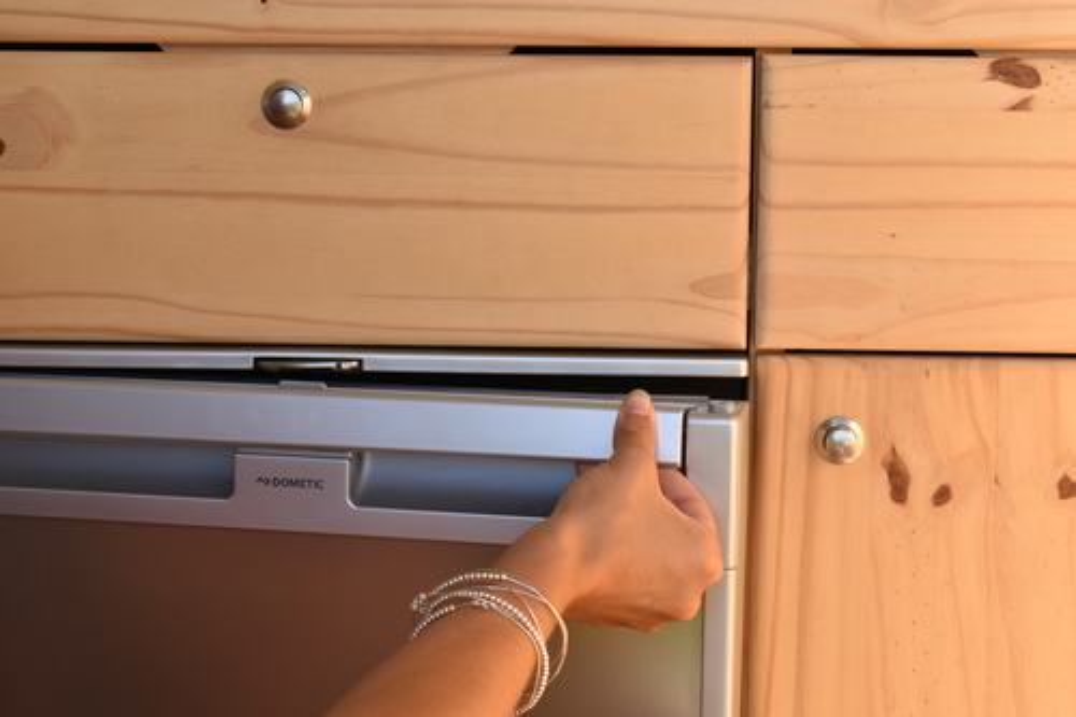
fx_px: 2062
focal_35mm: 69
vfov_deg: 19.7
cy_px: 358
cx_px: 538
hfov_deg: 29.3
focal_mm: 46
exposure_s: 1/250
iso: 250
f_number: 8
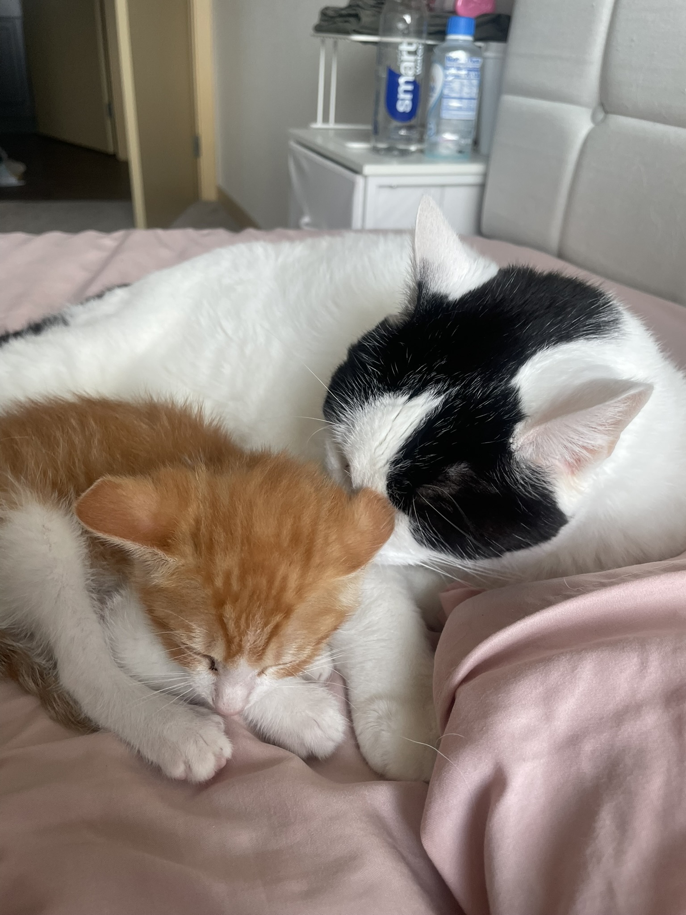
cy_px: 458
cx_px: 343
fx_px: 687
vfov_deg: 67.3
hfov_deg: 53.1
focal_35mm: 26
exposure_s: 1/121
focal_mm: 4.2
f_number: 1.6
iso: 100
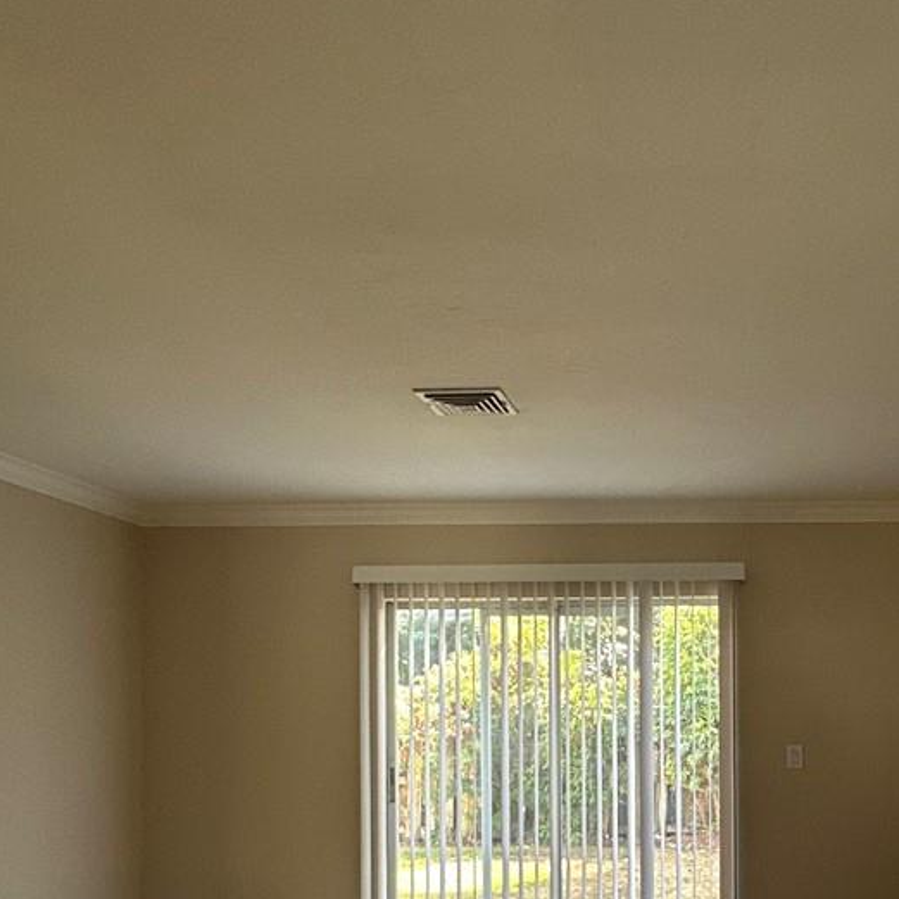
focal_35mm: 38
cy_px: 720
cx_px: 685
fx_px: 1117
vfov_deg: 41.9
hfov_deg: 42.4
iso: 160
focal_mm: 2.22
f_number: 2.2
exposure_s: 1/120
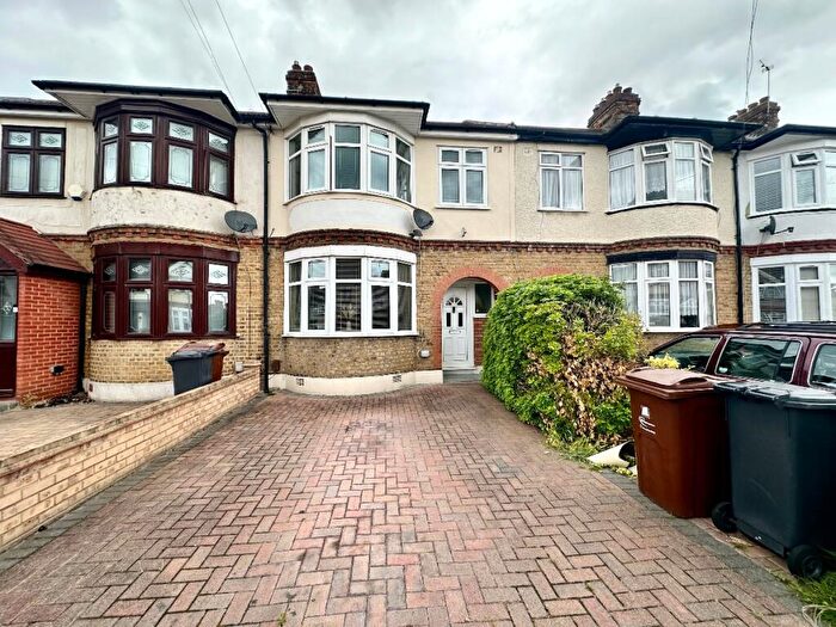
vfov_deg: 85.7
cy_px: 314
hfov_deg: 102.1
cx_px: 418
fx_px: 338
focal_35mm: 14
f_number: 2.2
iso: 40
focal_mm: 2.22
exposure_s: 1/356
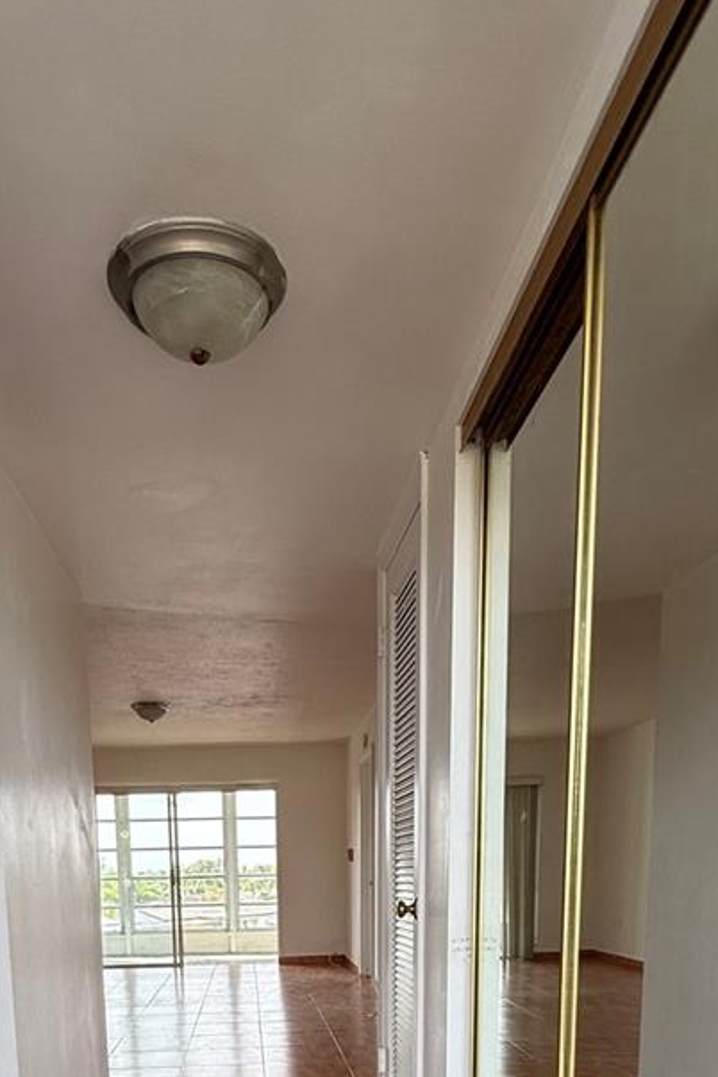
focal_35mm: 29
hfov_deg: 44.5
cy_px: 1023
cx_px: 263
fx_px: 868
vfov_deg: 53.2
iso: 64
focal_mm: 2.22
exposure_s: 1/216
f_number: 2.2
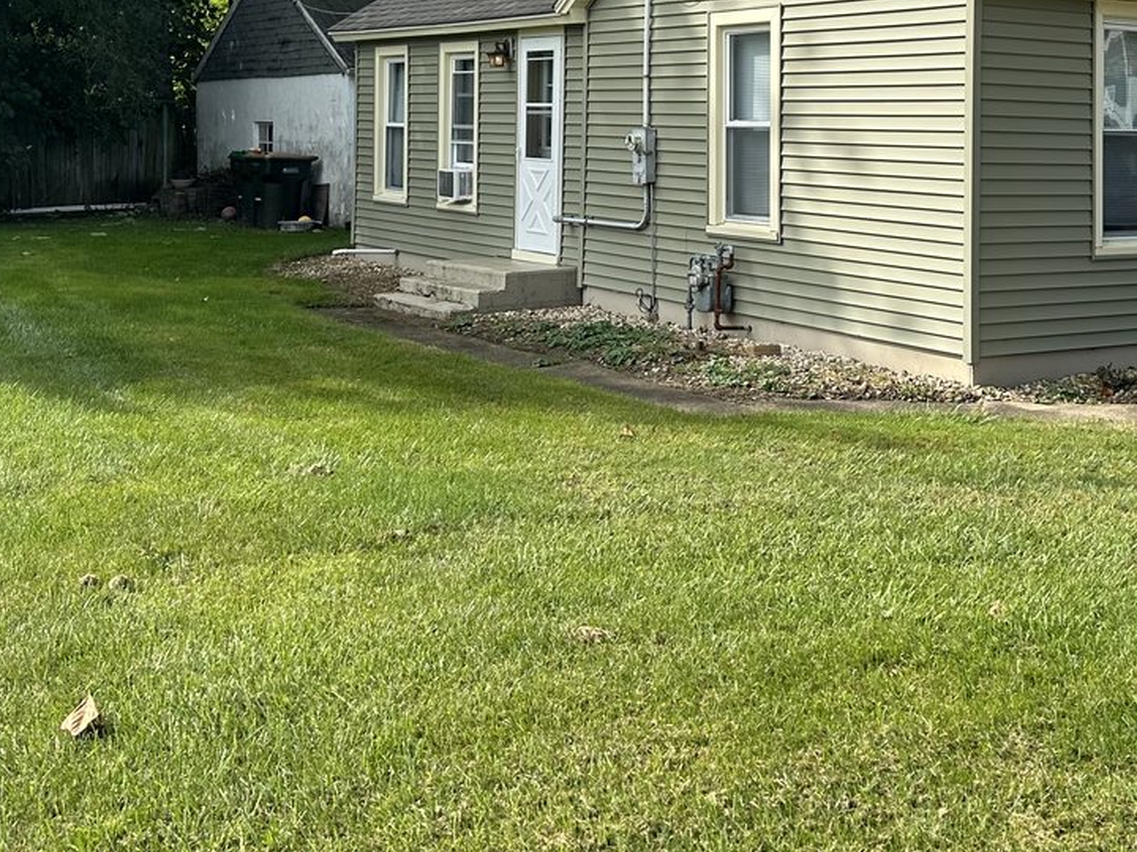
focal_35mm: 48
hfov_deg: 39.3
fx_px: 1577
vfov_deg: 28.9
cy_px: 63
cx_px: 741
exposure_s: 1/3155
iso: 80
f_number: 1.78
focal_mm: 6.86
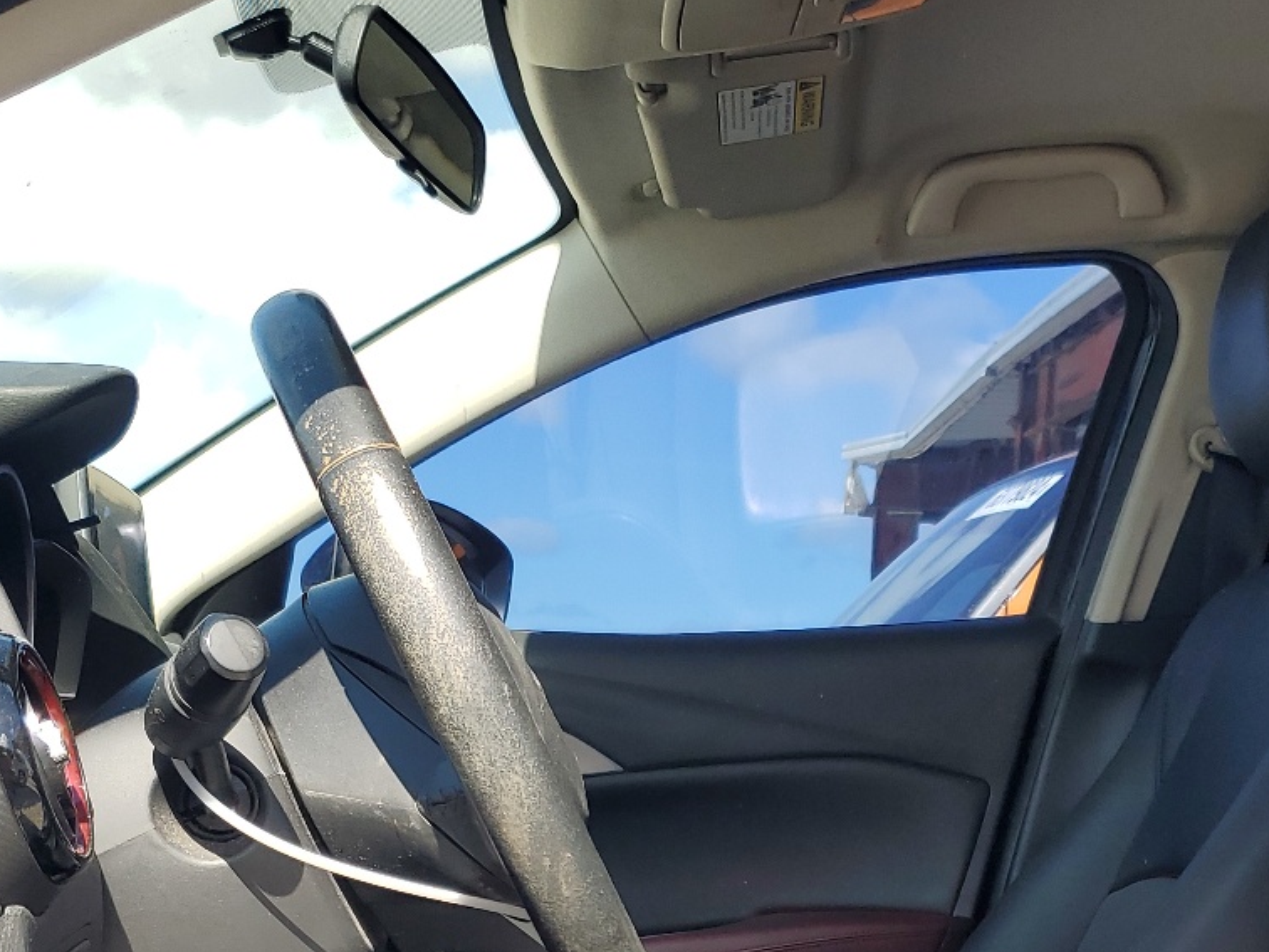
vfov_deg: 25.0
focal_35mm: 55
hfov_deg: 34.8
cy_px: 1002
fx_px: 2016
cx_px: 782
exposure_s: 1/909
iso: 50
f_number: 1.5
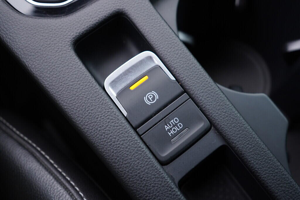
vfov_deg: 36.9
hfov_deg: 53.1
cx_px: 150
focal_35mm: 36
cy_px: 100
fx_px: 300
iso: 320
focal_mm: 24
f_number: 2.8
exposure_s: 1/40
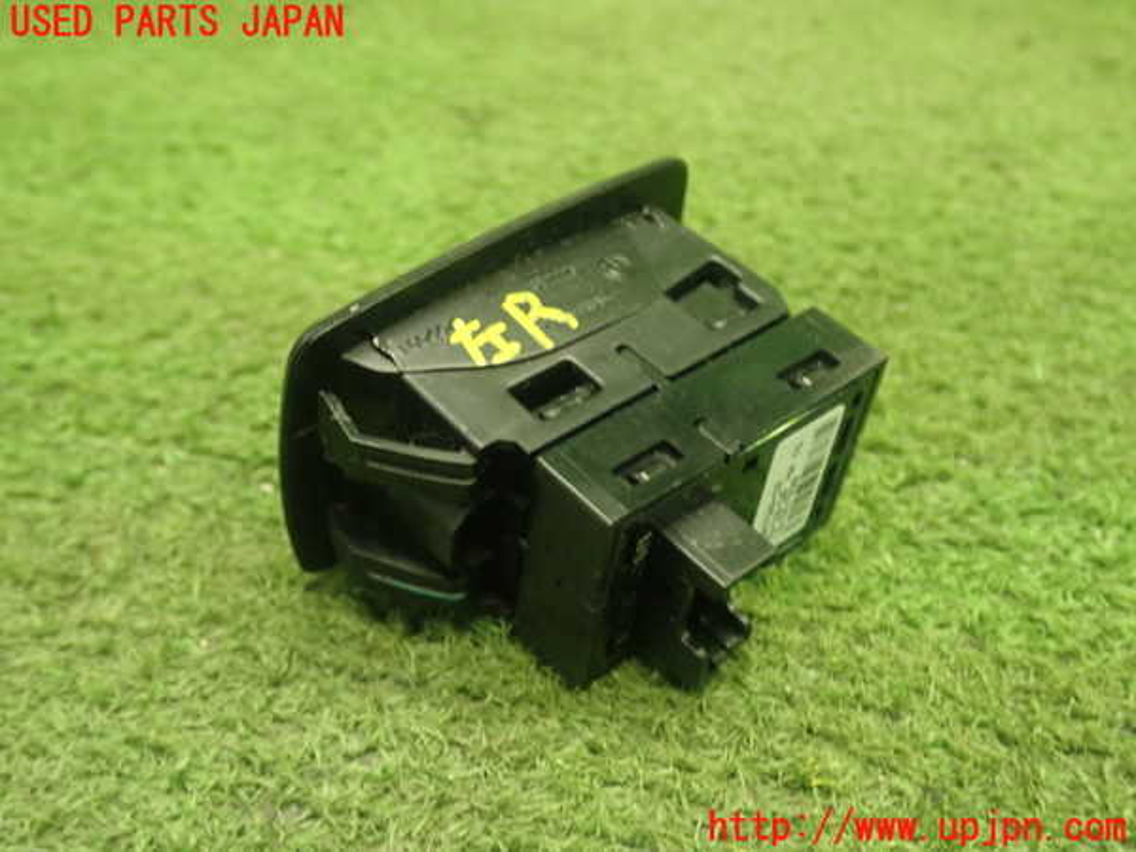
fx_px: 1346
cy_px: 426
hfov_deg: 45.8
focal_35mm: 41
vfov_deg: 35.1
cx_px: 568
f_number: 2.8
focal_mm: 7.31
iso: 500
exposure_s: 1/40
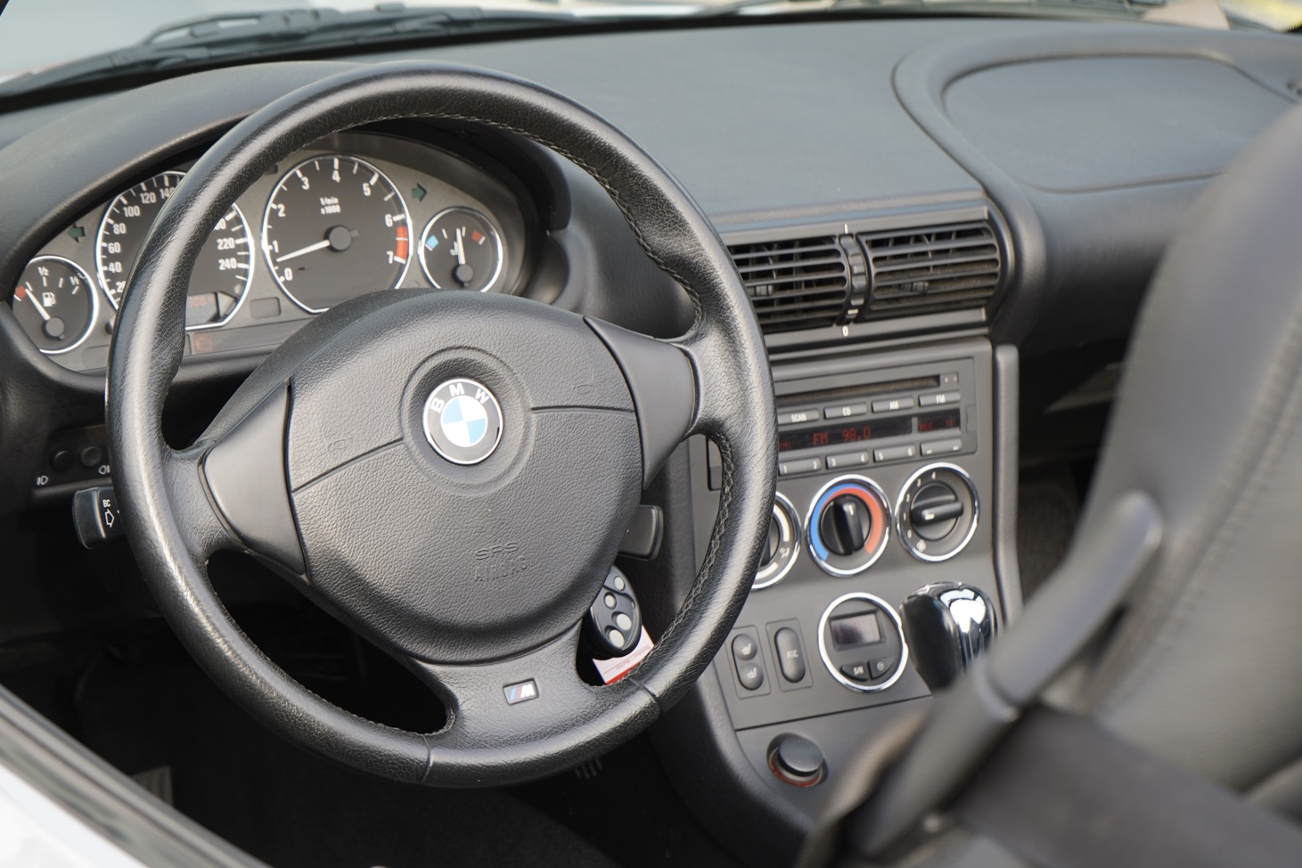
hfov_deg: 22.1
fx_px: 3327
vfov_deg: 14.9
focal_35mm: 92
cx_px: 534
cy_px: 493
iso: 125
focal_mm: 70
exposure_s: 1/80
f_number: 5.6
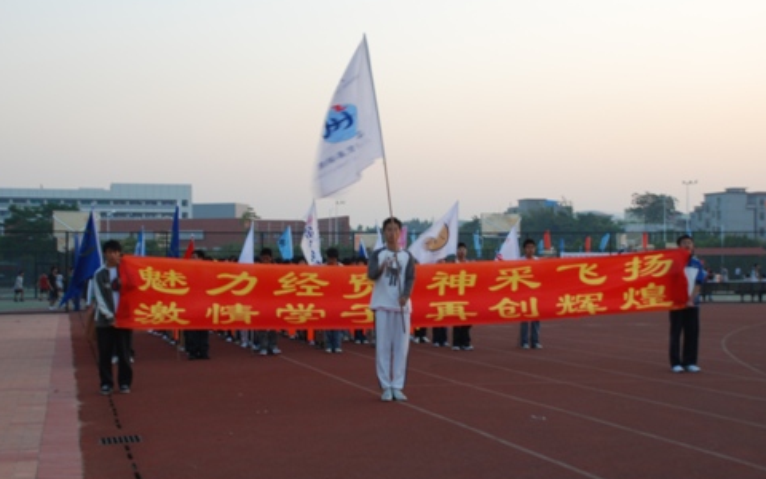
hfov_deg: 36.6
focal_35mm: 56
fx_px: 1159
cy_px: 258
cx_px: 376
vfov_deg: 23.3
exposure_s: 1/13
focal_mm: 35
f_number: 9
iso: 100
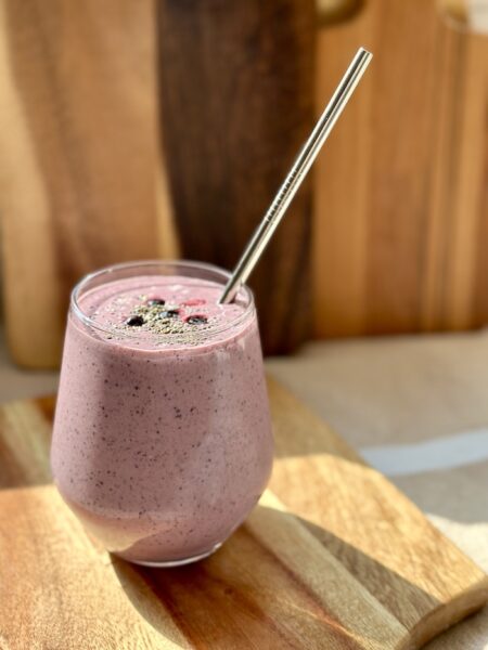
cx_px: 244
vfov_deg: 39.7
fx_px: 902
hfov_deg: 30.3
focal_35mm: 48
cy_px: 325
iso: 80
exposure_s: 1/944
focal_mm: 6.86
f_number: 1.78
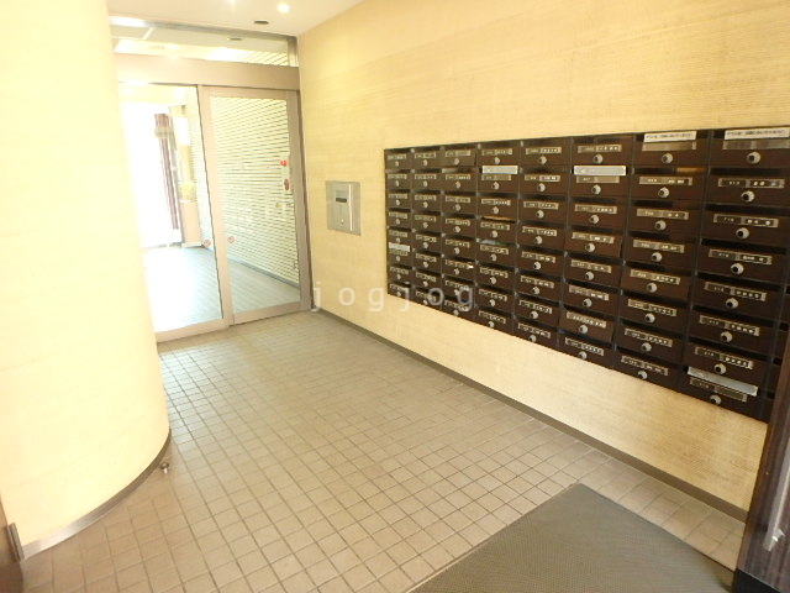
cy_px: 296
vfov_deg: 63.4
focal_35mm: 21
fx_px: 479
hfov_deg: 79.0
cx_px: 395
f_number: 3.5
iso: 500
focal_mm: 3.7
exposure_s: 1/30
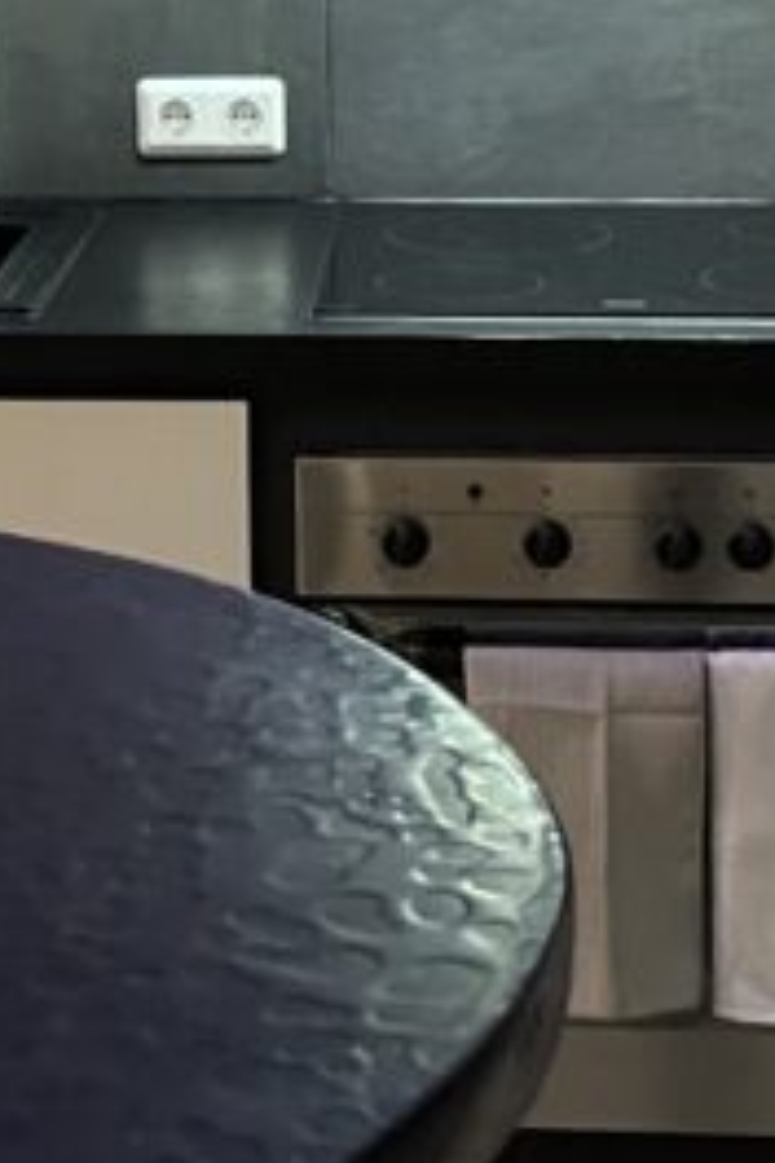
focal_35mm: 105
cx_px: 114
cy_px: -88
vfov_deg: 18.8
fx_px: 3390
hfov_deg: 13.0
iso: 500
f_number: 1.6
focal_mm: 5.1
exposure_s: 1/25
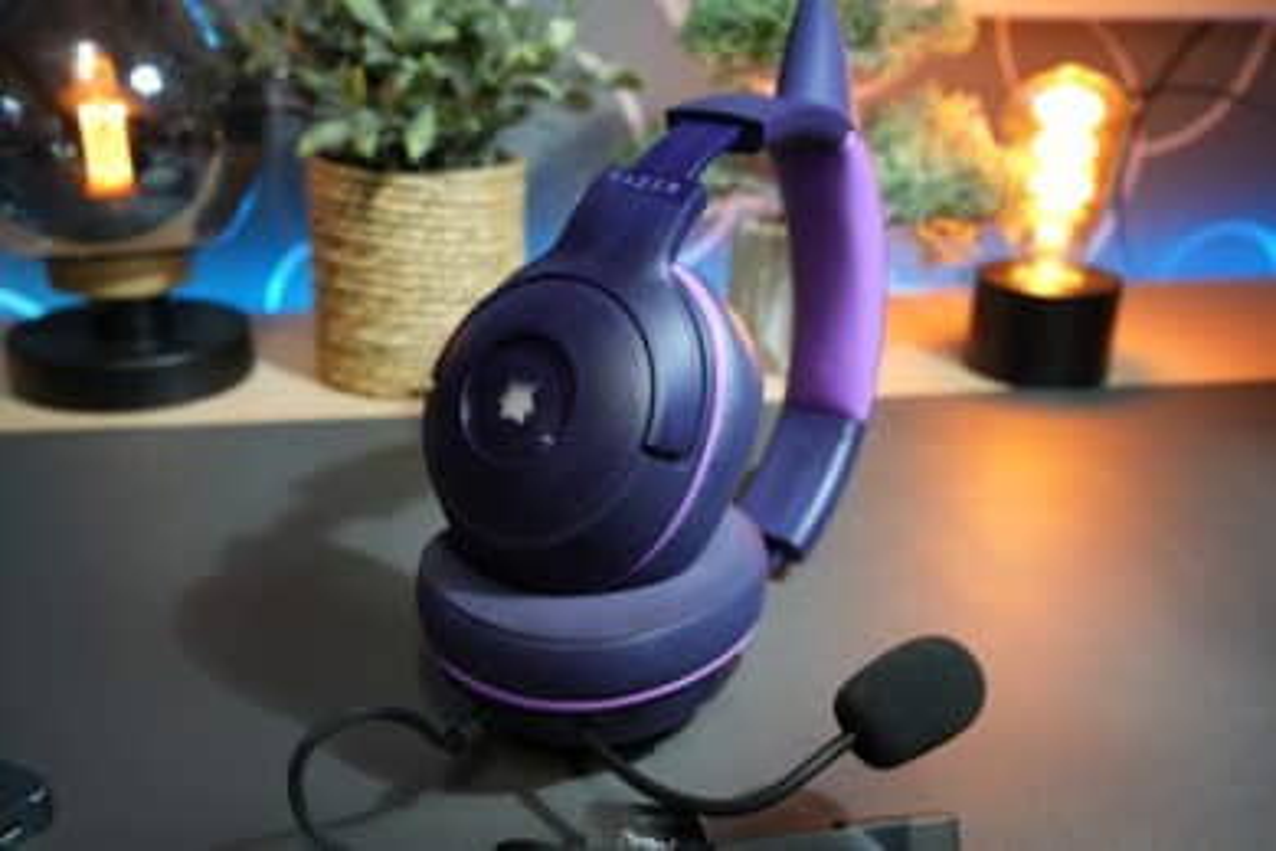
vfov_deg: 37.9
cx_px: 638
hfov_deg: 54.4
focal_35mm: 35
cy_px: 426
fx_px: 1240
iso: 640
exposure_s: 1/40
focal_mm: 35
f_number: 5.6
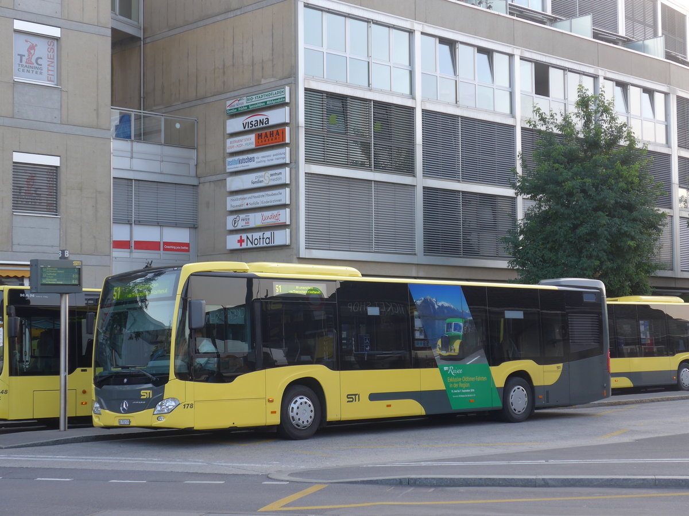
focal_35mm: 62
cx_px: 344
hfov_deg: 31.2
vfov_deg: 23.7
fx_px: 1234
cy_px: 258
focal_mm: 12.7
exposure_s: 1/80
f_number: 3.7
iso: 80
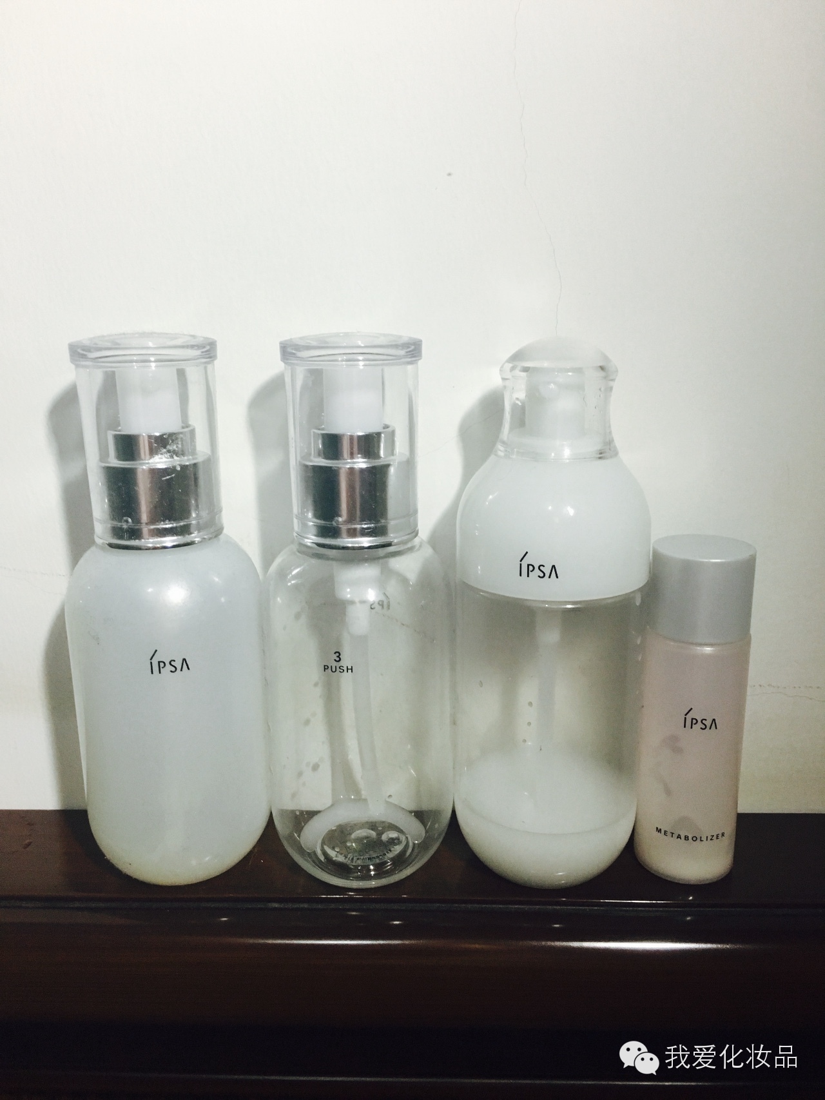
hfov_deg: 48.2
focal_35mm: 29
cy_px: 550
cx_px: 412
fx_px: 921
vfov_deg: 61.7
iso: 160
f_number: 2.2
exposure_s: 1/33
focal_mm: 4.15
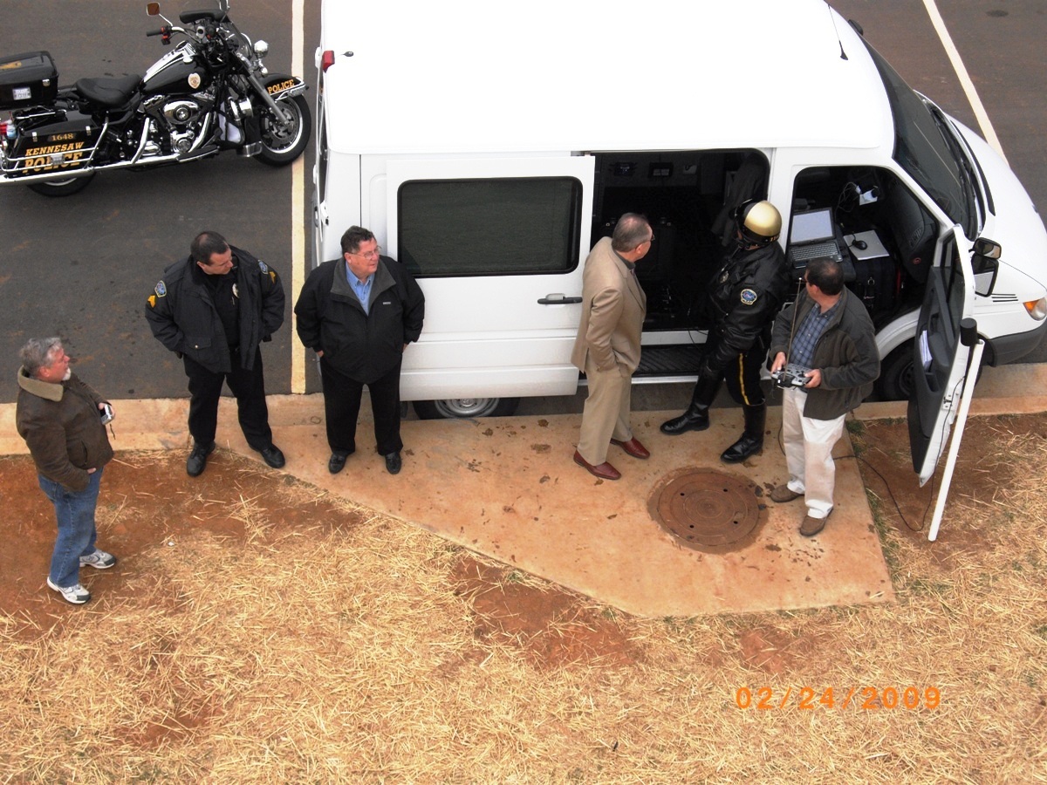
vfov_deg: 22.6
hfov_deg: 29.8
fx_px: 1966
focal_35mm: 65
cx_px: 524
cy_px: 392
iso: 200
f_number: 3.8
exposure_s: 1/800
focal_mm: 13.7
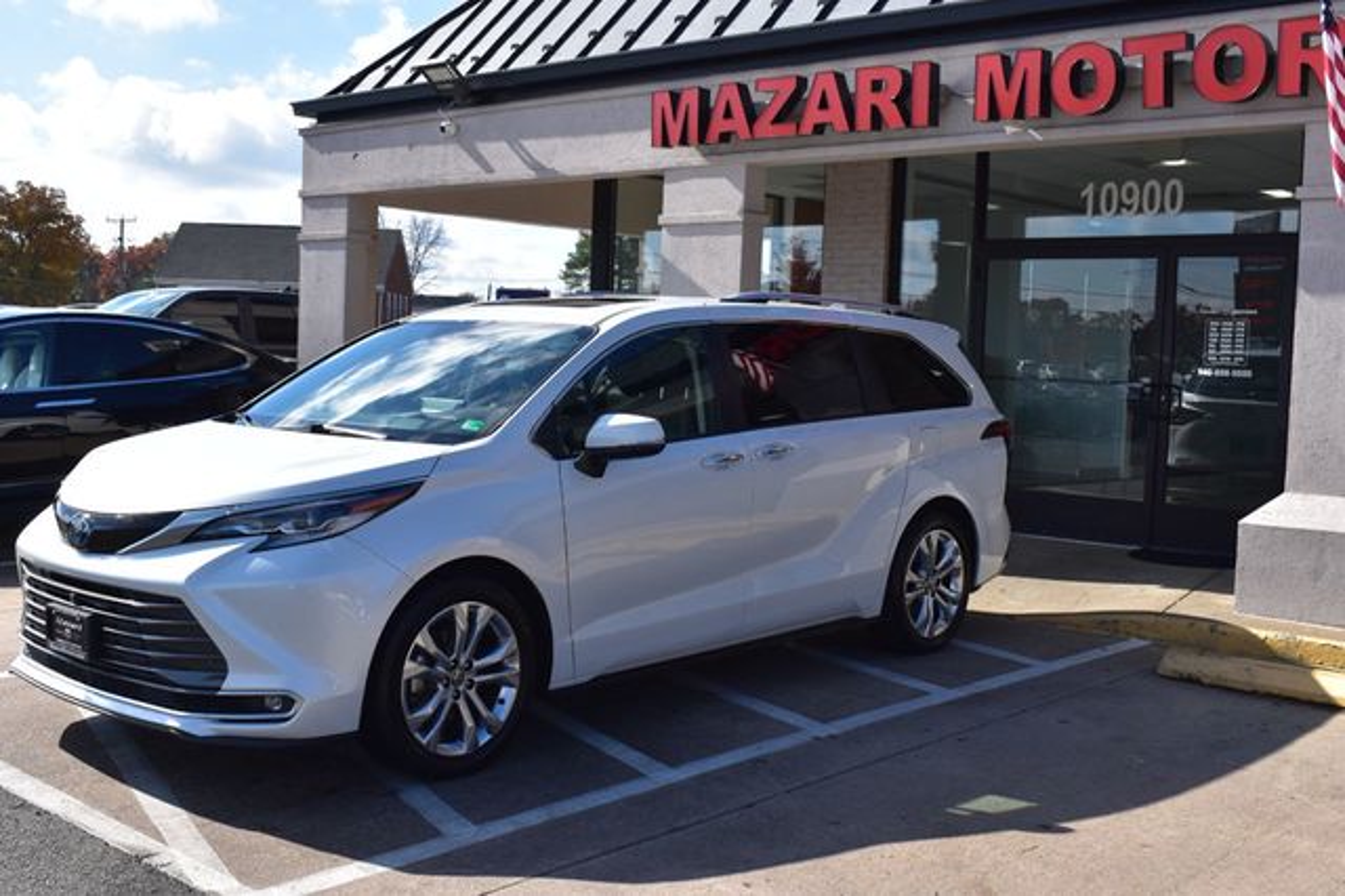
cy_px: 448
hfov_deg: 47.9
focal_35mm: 40
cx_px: 672
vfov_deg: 33.0
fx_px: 1512
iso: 400
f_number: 11
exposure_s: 1/500
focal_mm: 27
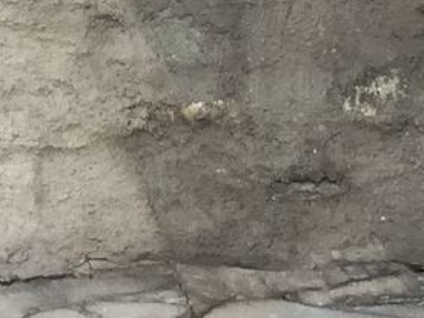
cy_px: -638
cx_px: -227
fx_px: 2633
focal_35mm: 215
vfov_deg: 6.3
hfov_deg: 9.0
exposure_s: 1/100
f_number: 2.2
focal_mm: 4.15
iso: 50
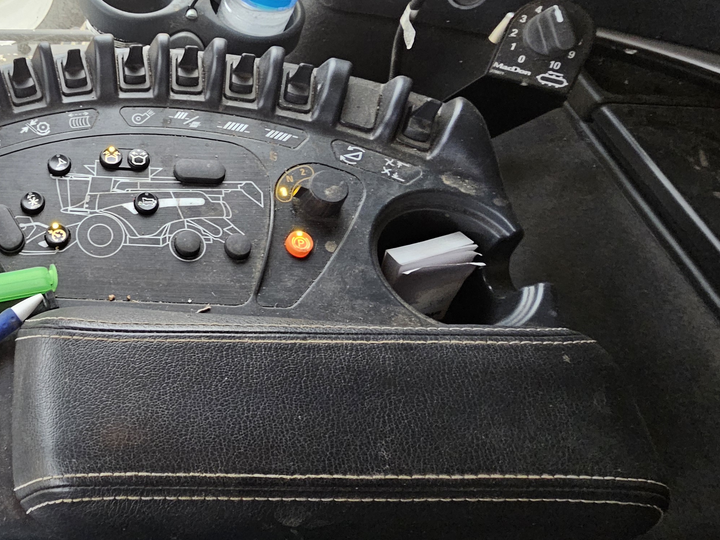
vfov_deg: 52.3
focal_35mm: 26
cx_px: 64
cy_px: 191
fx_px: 541
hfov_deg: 57.3
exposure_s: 1/30
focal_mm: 2.2
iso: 320
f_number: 2.2
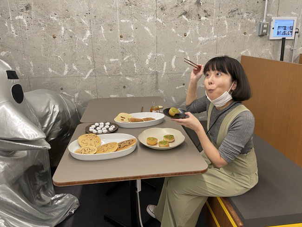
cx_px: 151
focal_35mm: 26
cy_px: 114
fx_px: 227
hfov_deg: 67.3
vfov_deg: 53.1
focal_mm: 4.2
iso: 80
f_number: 1.6
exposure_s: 1/50
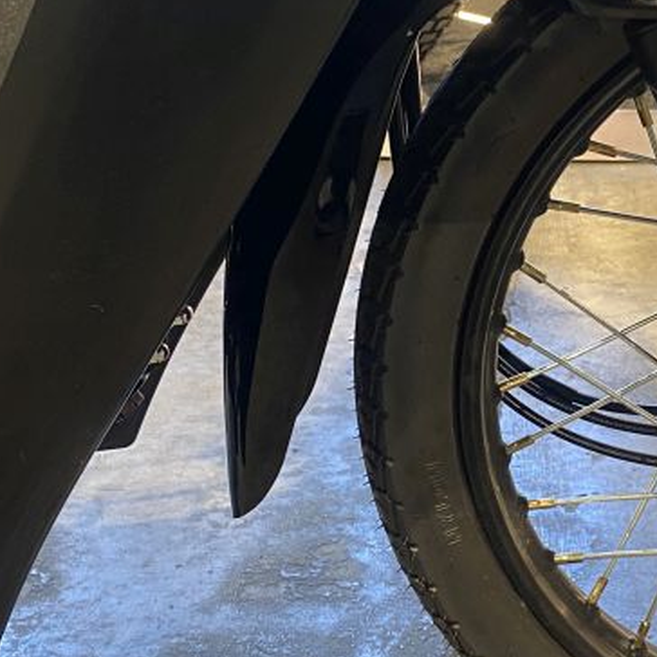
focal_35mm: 67
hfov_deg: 25.0
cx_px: 581
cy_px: 293
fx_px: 1439
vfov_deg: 25.7
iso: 200
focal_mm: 4.25
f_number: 1.8
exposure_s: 1/50
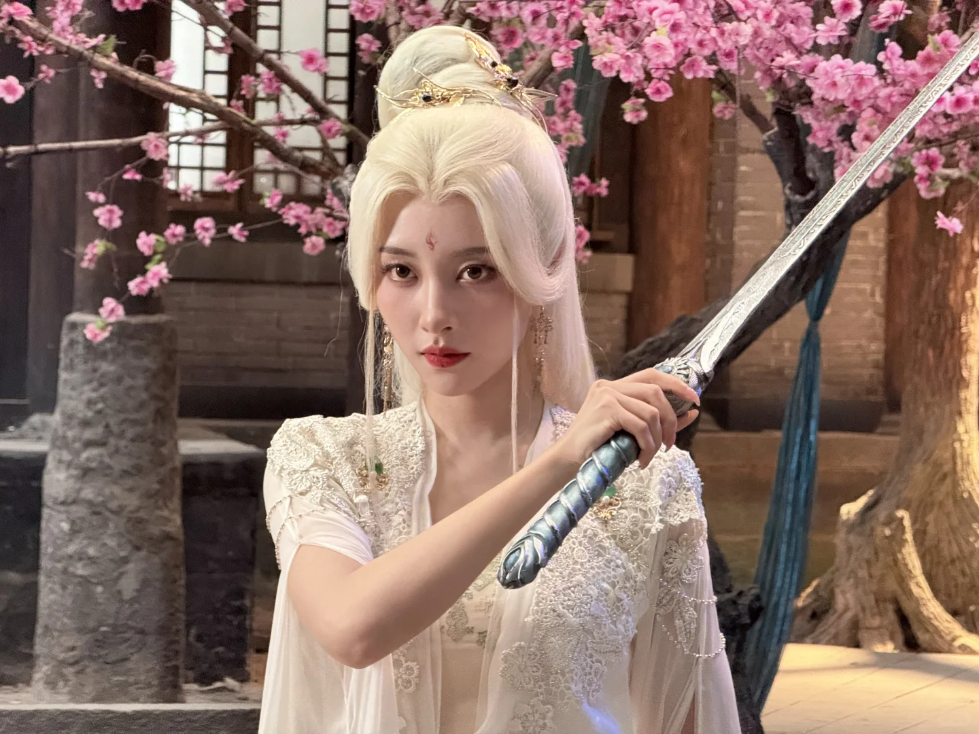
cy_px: 367
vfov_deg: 12.3
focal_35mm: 120
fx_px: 3394
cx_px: 490
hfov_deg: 16.4
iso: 800
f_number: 2.8
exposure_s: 1/33
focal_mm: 15.66
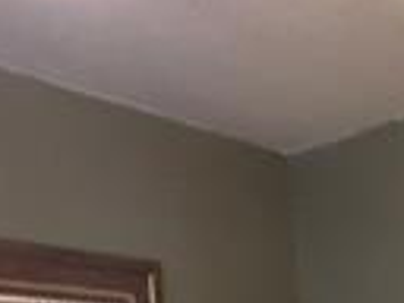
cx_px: 489
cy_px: 521
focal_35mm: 70
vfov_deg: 17.6
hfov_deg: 25.0
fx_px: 817
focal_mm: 2.22
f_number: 2.2
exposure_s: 1/60
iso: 640
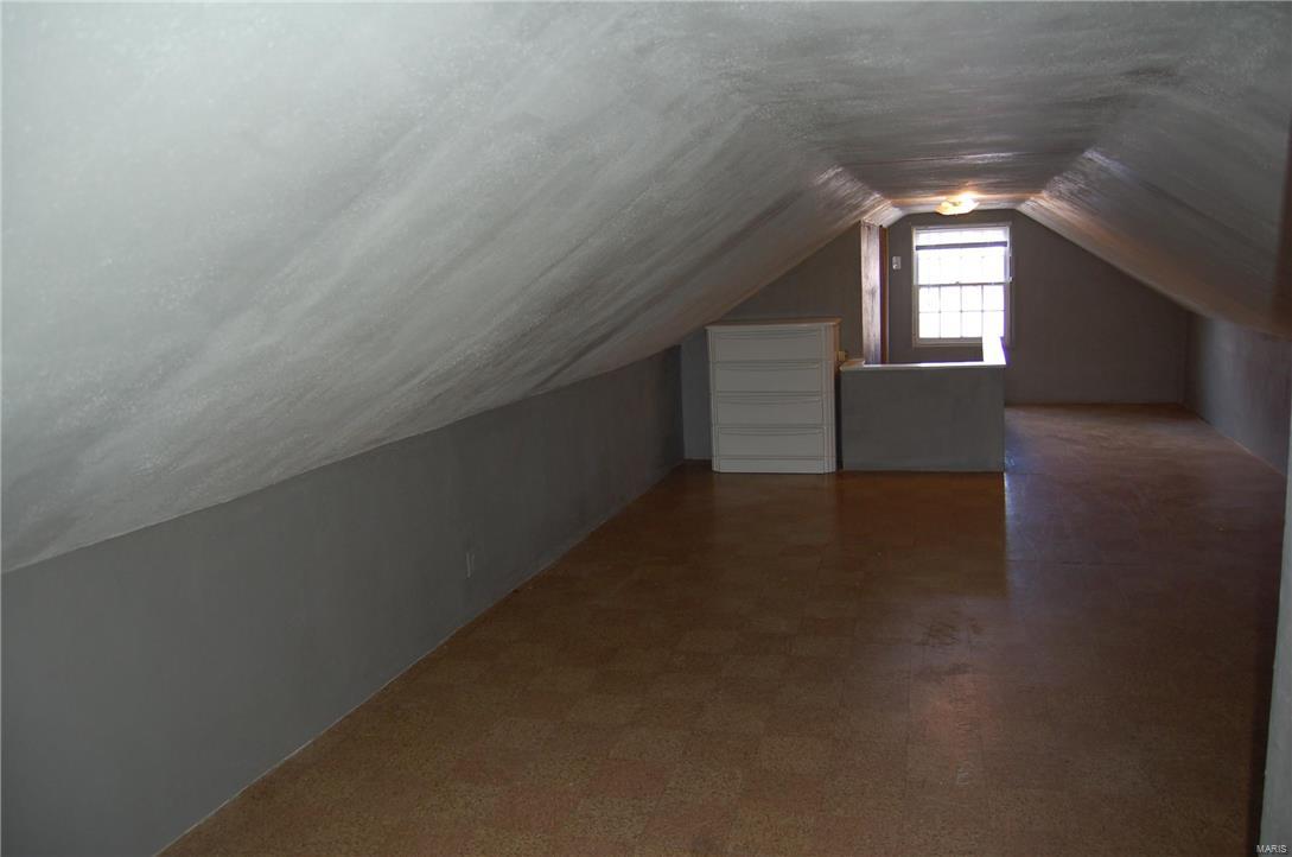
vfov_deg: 47.8
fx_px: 967
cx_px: 646
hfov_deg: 67.5
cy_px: 428
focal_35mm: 27
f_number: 3.5
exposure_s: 1/60
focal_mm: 18
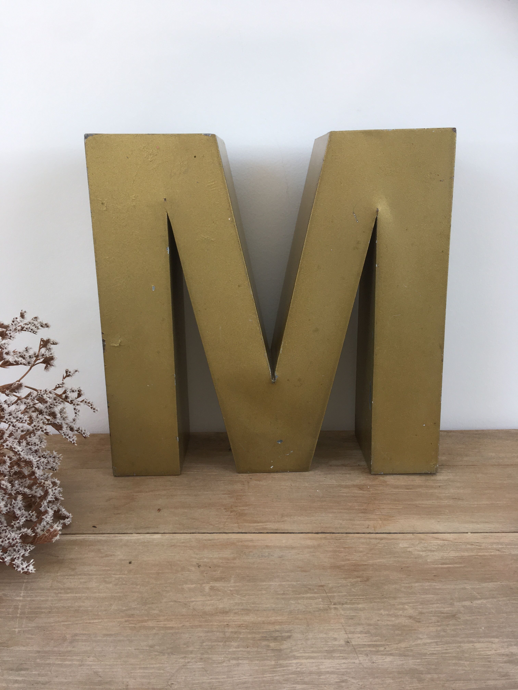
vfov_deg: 61.7
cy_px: 345
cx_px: 259
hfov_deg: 48.2
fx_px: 579
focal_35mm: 29
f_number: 2.2
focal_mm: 4.15
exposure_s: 1/100
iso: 32
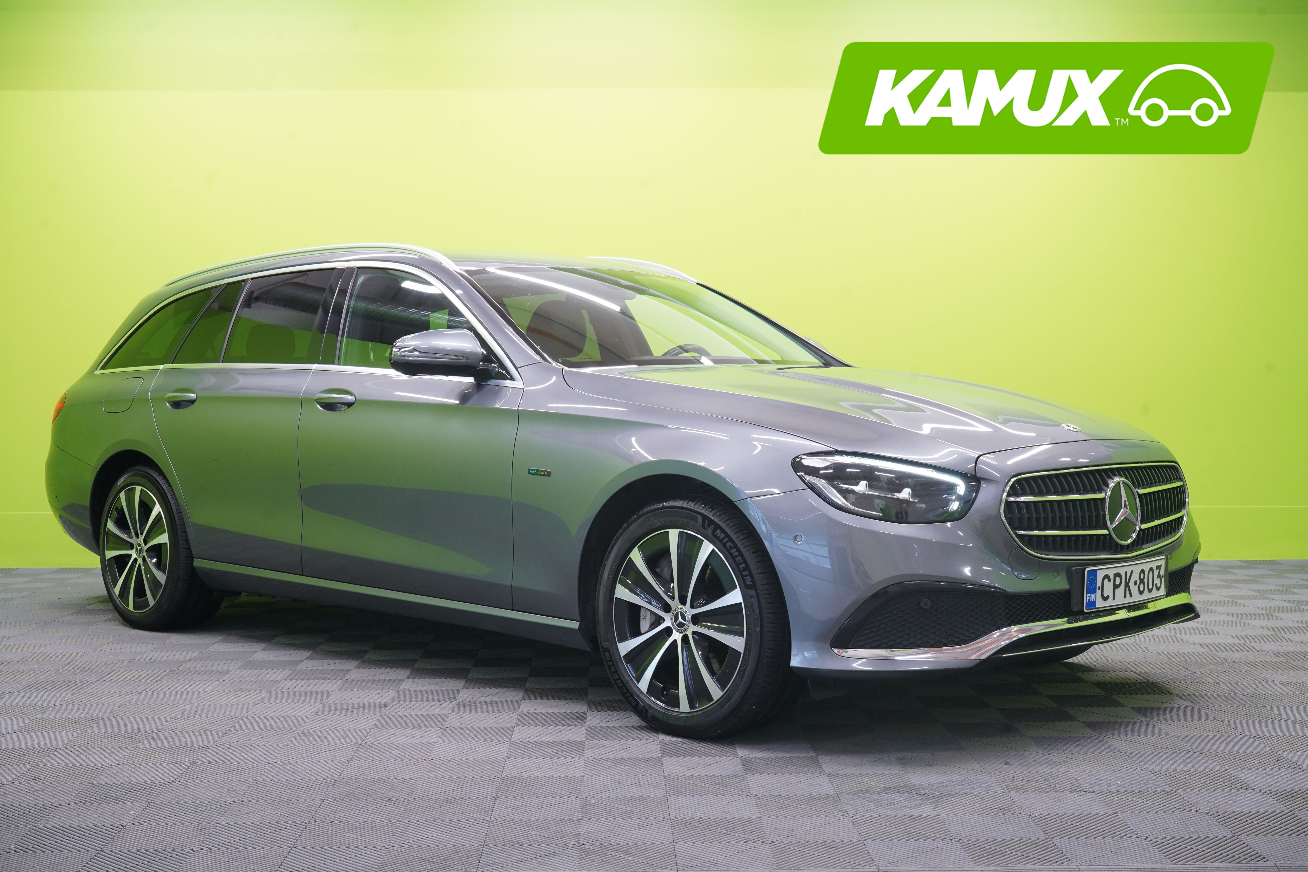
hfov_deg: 44.5
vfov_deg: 30.5
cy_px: 436
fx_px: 1599
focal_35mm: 44
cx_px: 654
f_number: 10
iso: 1600
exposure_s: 1/25
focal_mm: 44
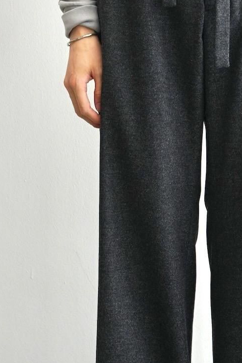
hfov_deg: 10.7
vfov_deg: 16.0
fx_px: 1289
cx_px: 196
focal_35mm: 128
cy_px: 156
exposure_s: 1/160
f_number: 5
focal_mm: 52
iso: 500
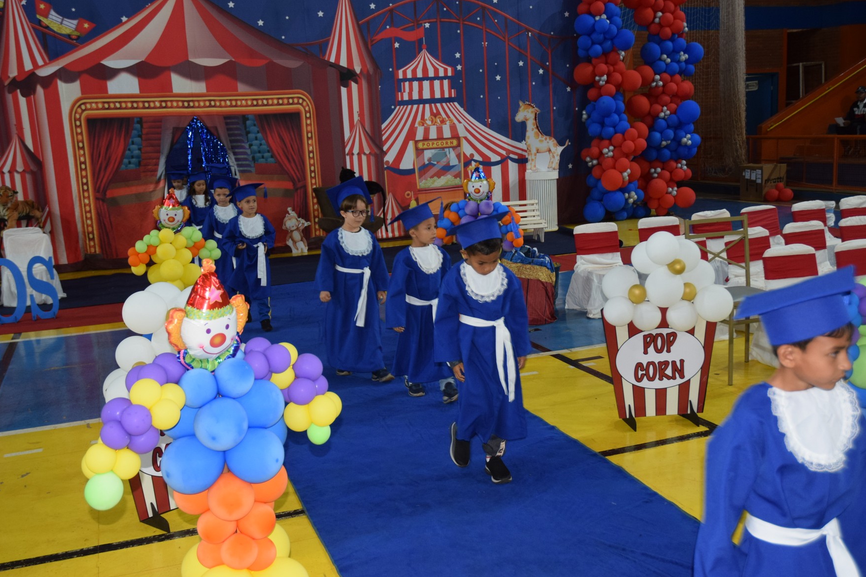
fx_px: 926
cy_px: 296
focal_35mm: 39
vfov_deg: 34.6
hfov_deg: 50.1
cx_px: 435
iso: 1000
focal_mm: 25
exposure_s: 1/60
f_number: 3.8
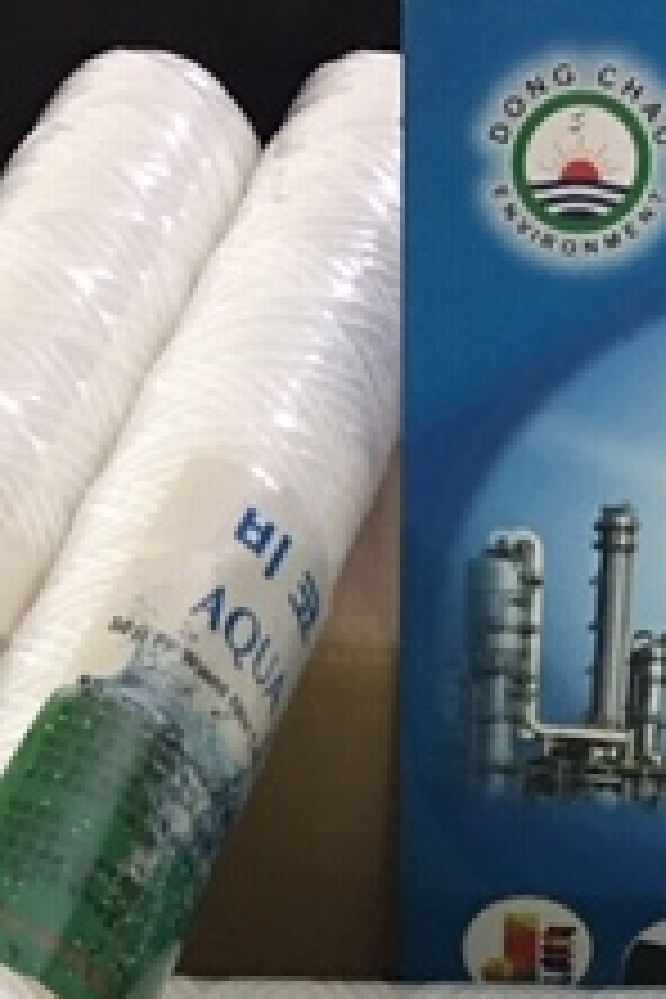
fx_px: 2414
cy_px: 1071
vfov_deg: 22.2
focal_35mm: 87
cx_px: 428
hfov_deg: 15.7
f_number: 2.2
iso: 160
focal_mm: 4.15
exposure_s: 1/8
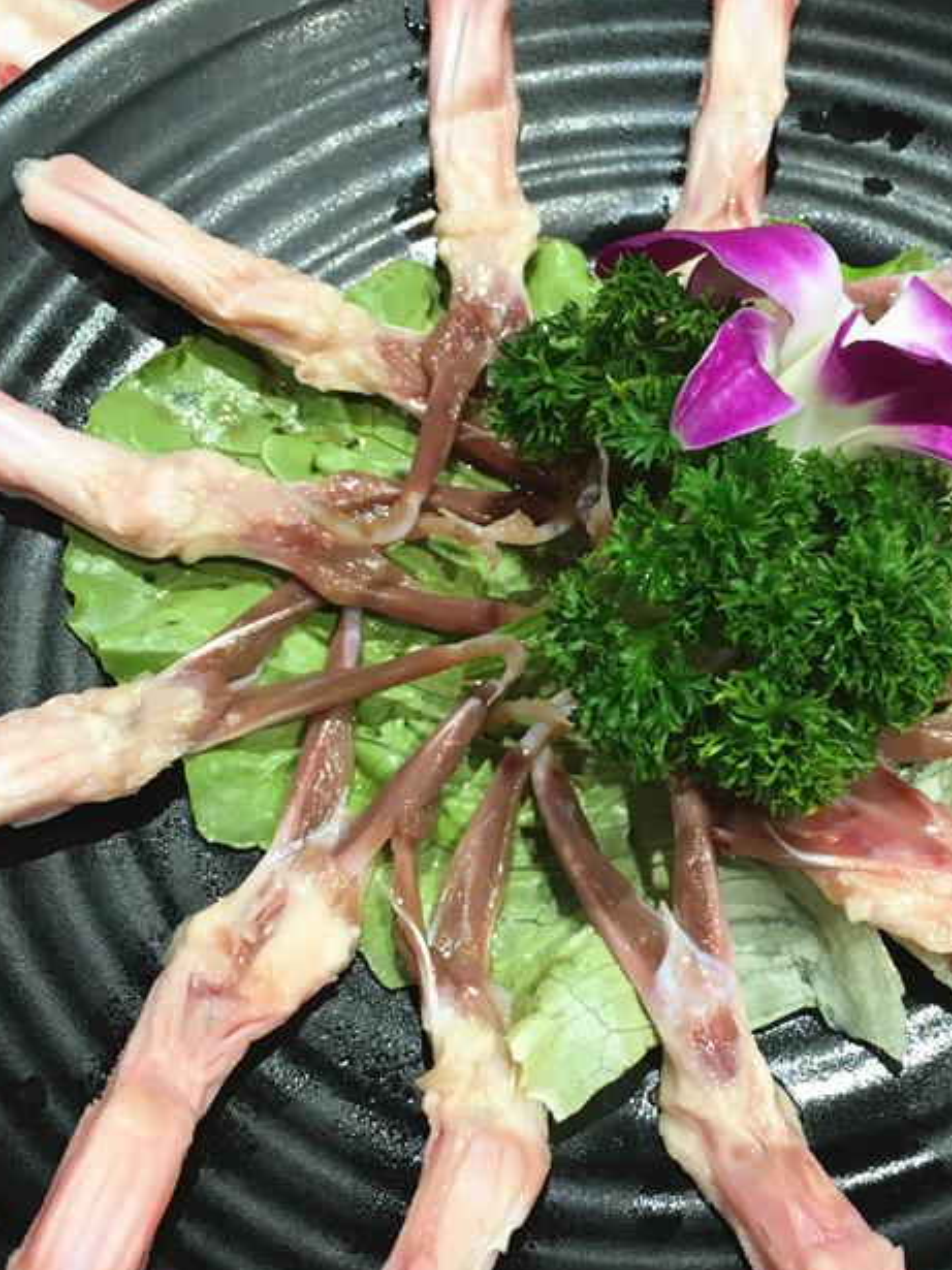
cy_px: 695
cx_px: 665
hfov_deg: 32.5
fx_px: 1614
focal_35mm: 44
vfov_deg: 42.9
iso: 100
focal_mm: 4.15
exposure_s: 1/33
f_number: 2.2
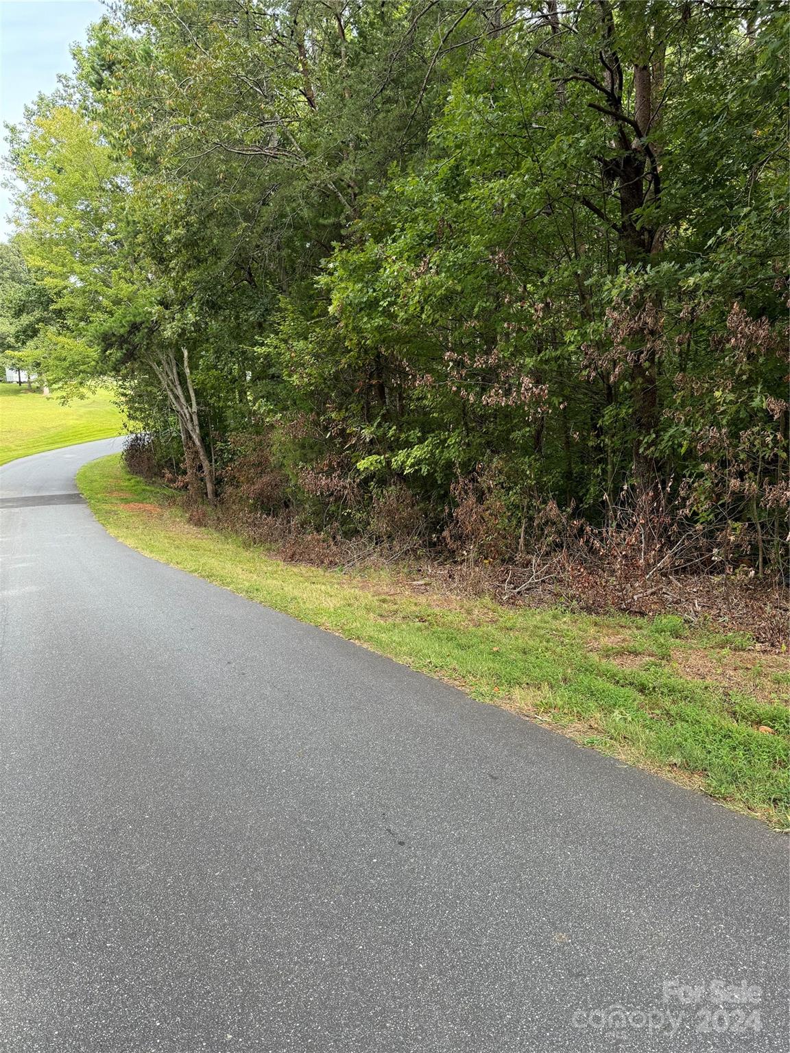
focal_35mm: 24
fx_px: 730
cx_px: 395
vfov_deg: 71.6
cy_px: 526
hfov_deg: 56.8
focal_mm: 6.76
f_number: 1.78
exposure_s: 1/264
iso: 64
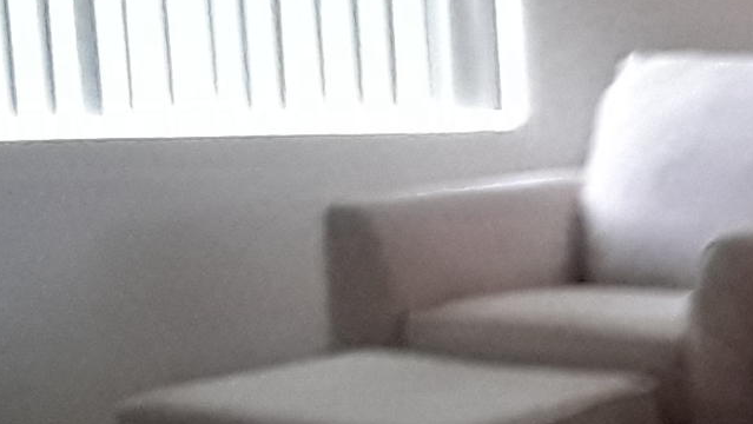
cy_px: 660
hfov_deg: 14.2
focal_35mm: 138
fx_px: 2756
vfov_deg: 8.6
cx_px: 1251
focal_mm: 2.91
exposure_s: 1/15
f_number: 1.9
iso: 250
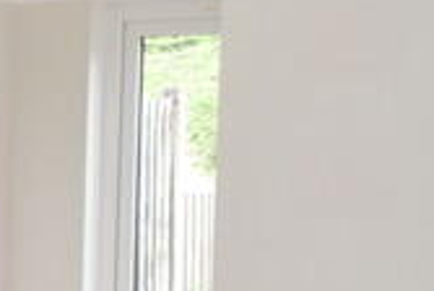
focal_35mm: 106
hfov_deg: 13.8
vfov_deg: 13.0
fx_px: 1274
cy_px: 129
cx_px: -600
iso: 800
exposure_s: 1/160
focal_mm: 11.5
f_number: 4.5
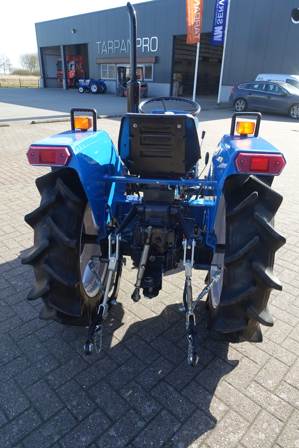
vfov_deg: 73.7
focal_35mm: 24
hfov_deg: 53.1
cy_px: 224
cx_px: 150
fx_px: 299
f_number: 4
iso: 125
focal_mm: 8.8
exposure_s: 1/250
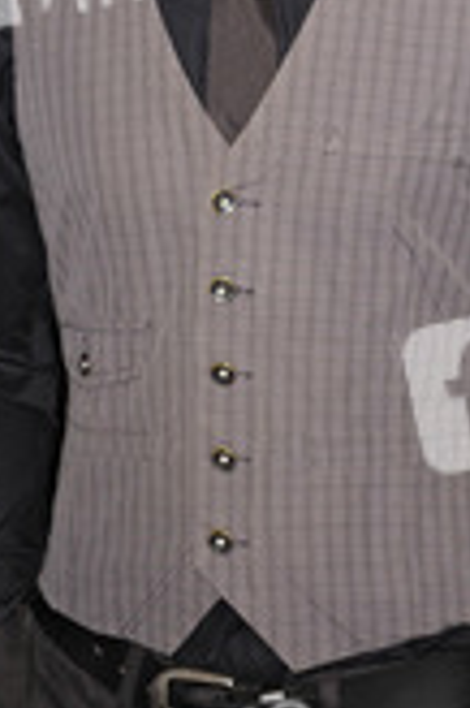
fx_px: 2394
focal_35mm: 122
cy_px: 155
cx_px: 235
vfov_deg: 16.7
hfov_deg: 11.2
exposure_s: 1/100
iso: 800
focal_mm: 50
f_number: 5.6
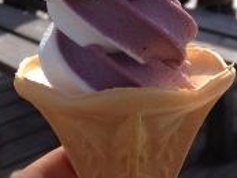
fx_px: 692
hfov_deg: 19.4
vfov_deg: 14.6
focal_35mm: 101
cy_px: 64
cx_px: 129
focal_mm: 4.28
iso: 50
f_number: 2.4
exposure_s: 1/1453
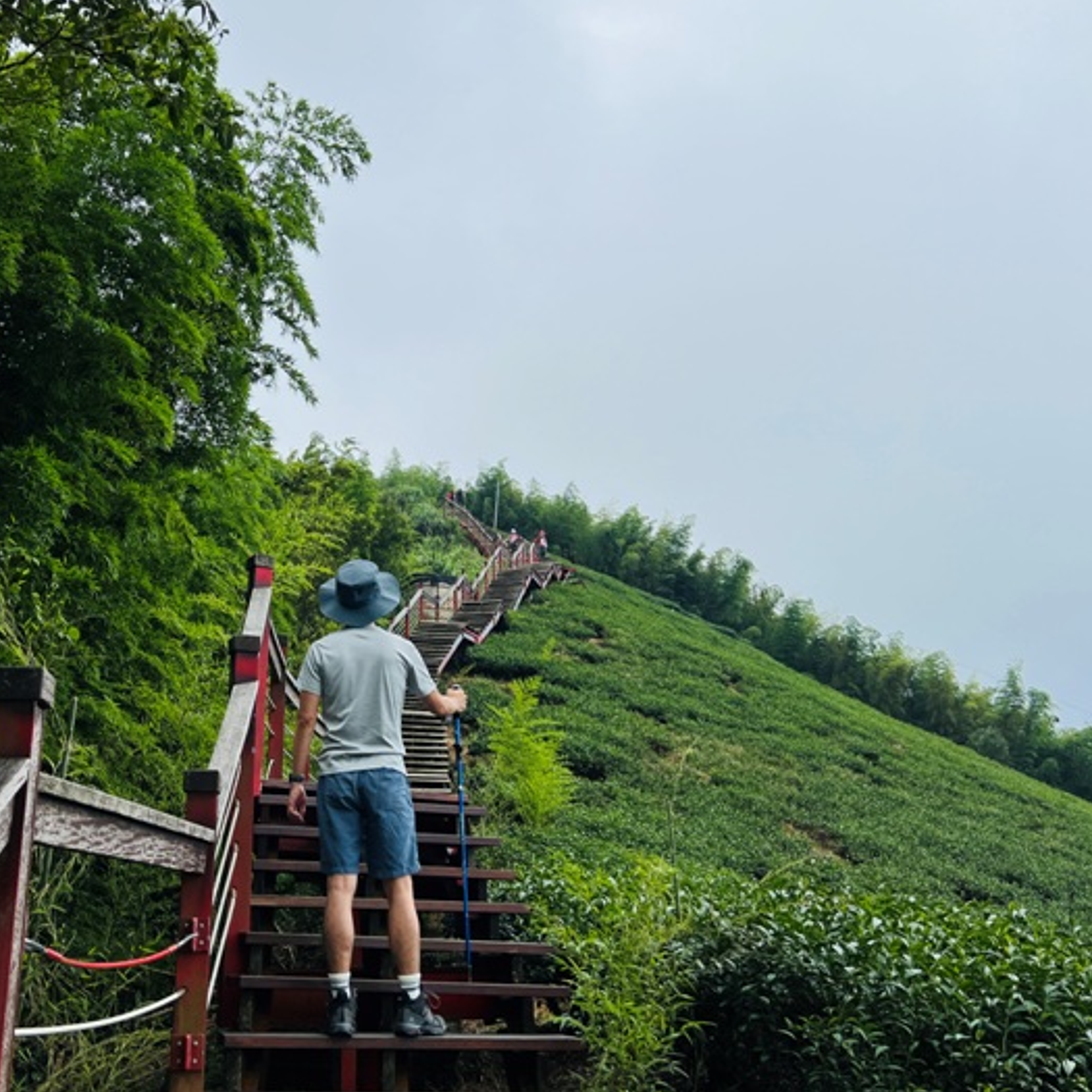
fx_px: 1249
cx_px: 376
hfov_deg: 46.6
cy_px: 472
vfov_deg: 47.1
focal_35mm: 35
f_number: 1.5
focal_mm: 5.7
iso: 50
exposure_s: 1/9434
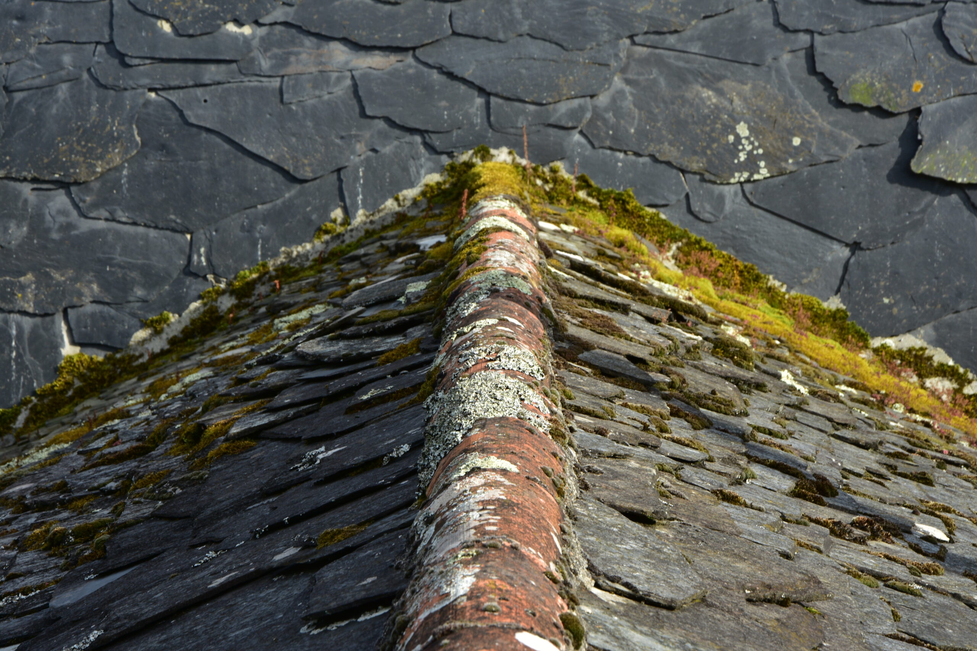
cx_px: 488
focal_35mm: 128
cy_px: 326
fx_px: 3460
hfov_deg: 16.1
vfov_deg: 10.8
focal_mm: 85
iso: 100
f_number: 14
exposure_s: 1/50
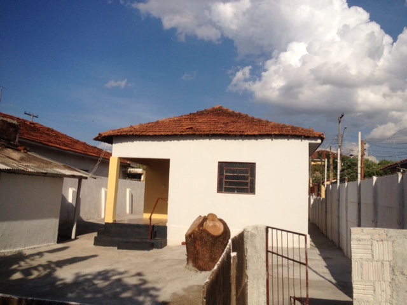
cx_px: 204
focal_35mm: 35
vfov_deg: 40.7
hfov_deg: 52.6
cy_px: 152
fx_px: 412
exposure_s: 1/3953
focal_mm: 4.28
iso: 50
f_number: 2.4
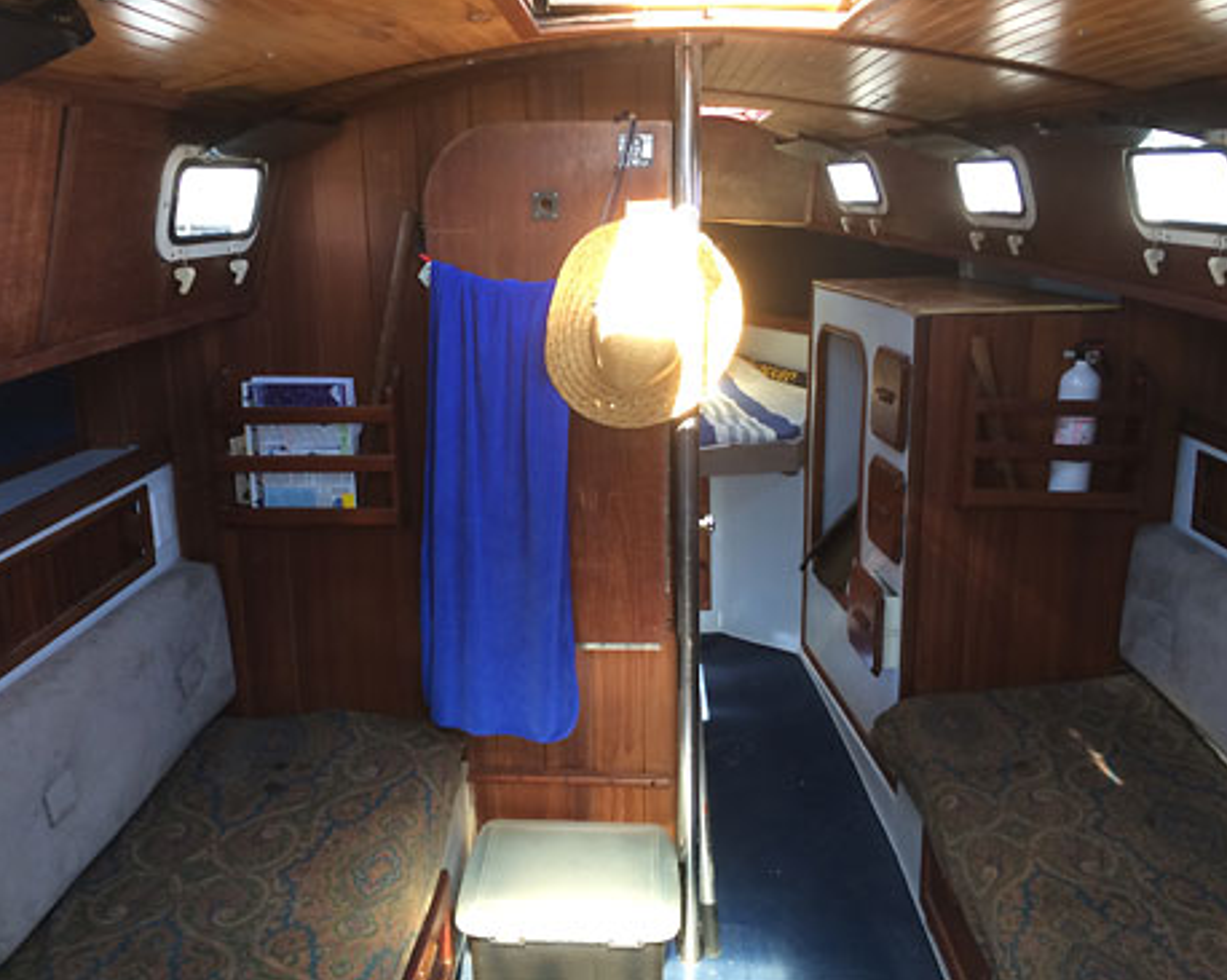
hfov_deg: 55.7
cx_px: 595
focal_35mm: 32
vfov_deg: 45.8
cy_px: 481
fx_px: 1162
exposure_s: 1/40
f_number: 2.2
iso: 40
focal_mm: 4.12
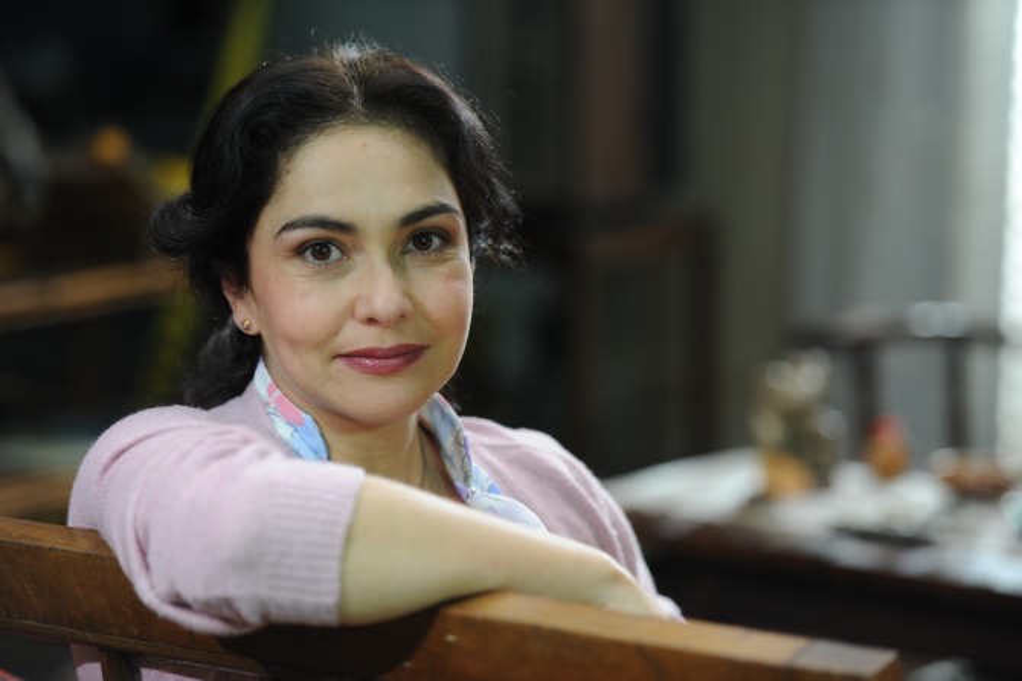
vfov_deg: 10.5
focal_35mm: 130
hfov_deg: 15.8
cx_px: 511
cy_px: 340
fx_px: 3689
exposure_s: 1/80
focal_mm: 130
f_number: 2.8
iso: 800
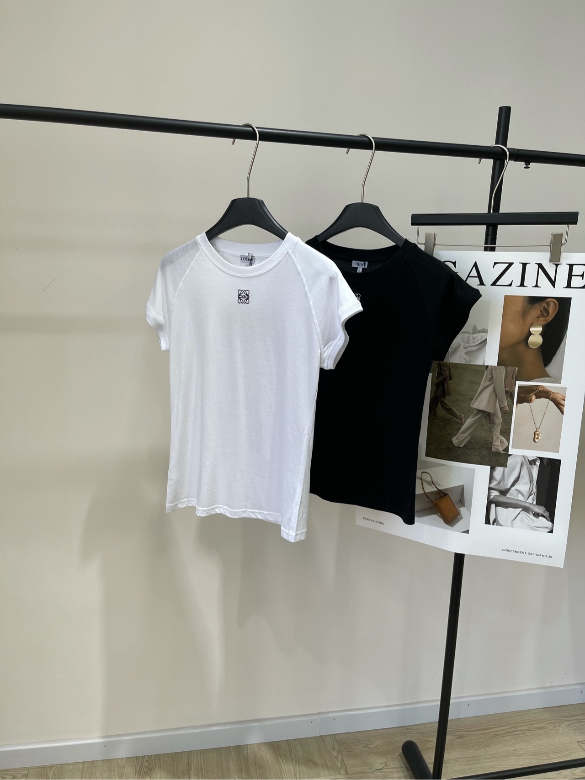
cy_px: 390
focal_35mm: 26
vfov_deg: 67.3
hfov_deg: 53.1
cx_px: 292
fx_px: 586
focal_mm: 5.1
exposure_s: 1/242
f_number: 1.6
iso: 32
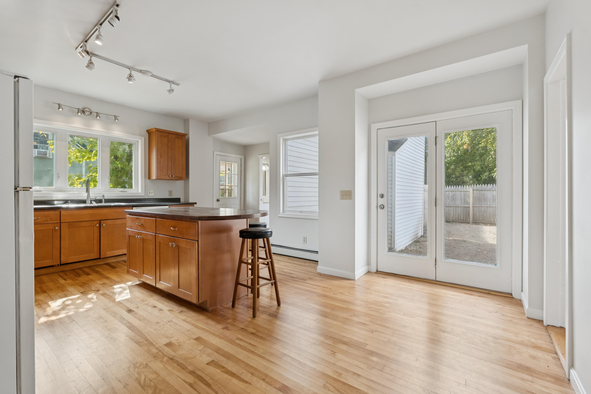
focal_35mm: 16
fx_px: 263
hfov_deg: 96.7
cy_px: 197
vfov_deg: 73.8
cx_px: 296
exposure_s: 1/100
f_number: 7.1
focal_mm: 16
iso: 320
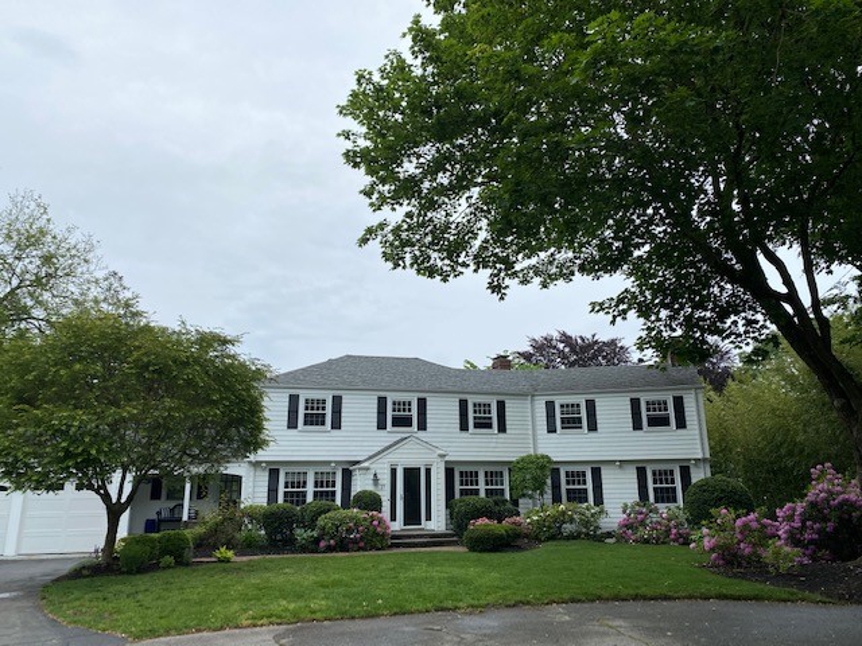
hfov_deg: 67.3
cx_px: 431
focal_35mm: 26
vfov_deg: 53.1
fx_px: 647
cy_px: 323
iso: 32
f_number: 1.8
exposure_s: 1/4444
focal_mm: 4.25
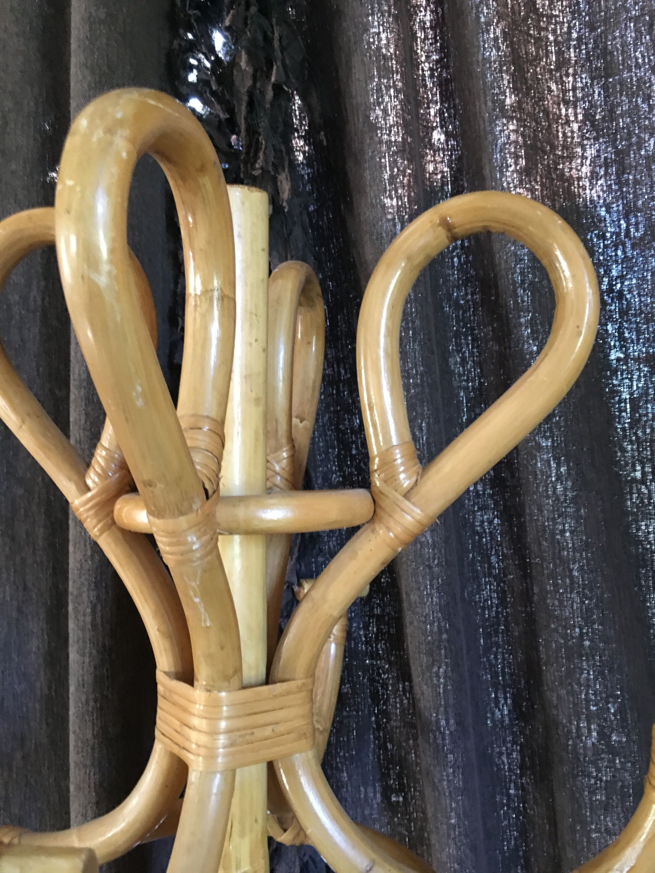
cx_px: 328
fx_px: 732
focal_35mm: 29
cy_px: 436
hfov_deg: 48.2
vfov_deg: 61.7
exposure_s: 1/17
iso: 400
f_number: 2.2
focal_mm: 4.15
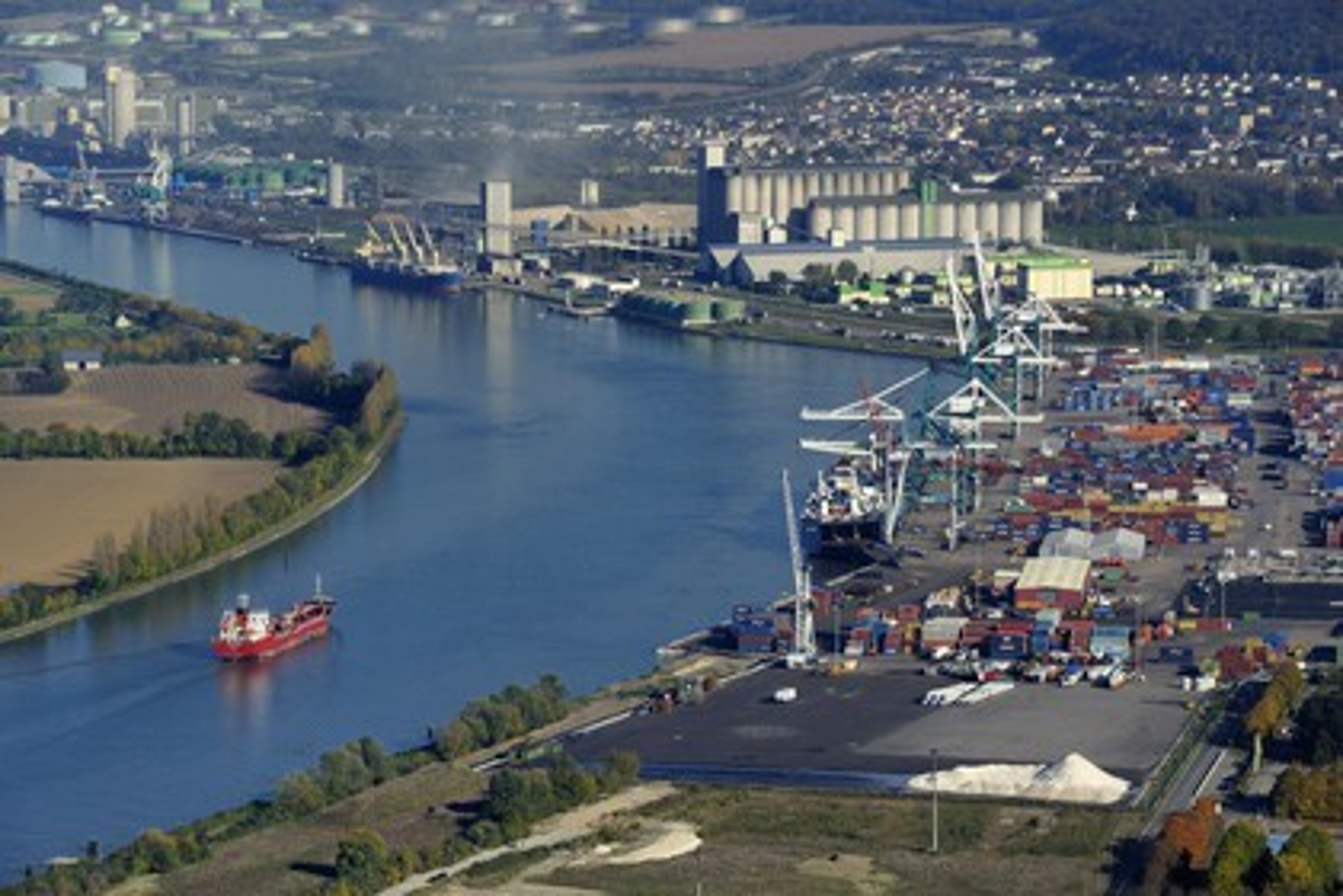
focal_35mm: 155
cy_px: 448
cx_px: 672
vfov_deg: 8.9
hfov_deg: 13.2
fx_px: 5782
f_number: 11
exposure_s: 1/800
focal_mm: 155
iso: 400
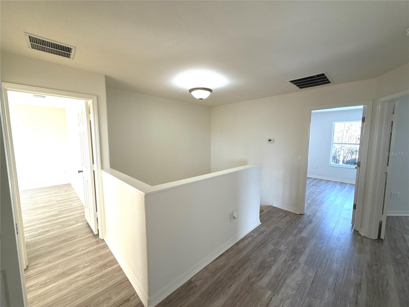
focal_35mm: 14
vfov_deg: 85.7
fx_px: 165
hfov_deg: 102.1
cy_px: 154
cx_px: 204
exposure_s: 1/120
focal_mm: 2.22
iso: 125
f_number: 2.2
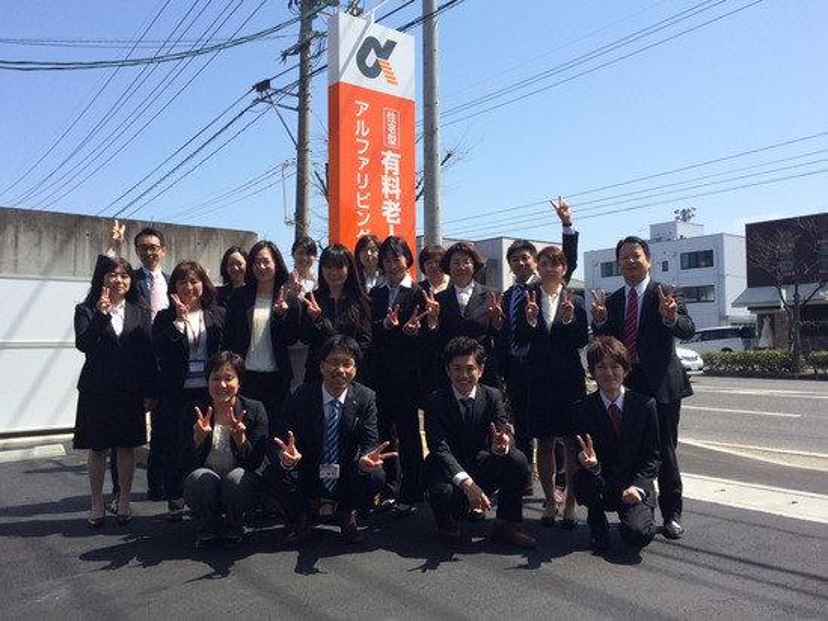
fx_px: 694
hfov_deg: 61.6
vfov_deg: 48.2
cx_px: 414
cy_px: 310
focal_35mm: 29
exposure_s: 1/1580
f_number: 2.2
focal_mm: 4.15
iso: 32
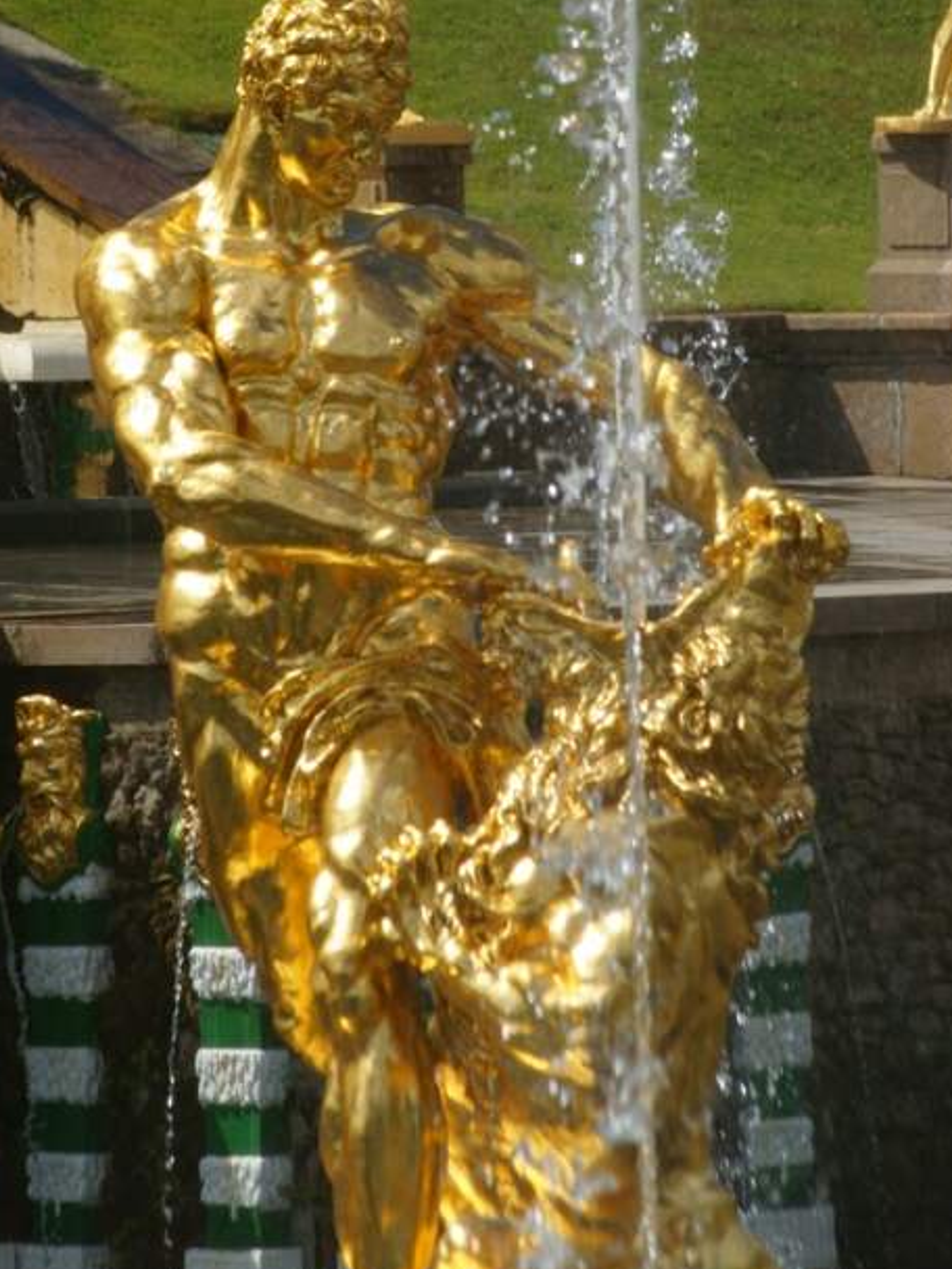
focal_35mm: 353
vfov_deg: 5.6
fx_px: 12944
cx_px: 428
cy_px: 334
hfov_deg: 4.2
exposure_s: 1/400
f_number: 8
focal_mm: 160
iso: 200
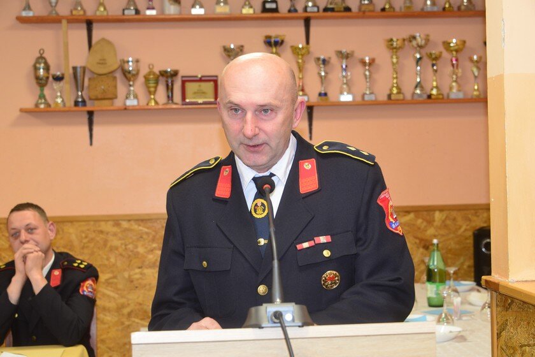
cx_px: 268
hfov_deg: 29.7
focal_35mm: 68
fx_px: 1010
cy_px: 178
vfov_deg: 20.0
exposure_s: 1/60
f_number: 6.3
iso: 2200
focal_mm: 68
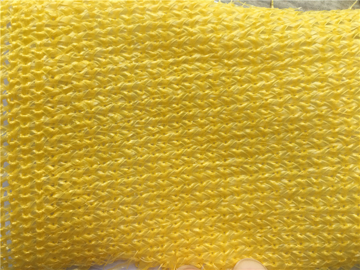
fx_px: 302
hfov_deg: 61.7
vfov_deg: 48.2
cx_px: 180
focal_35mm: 29
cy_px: 135
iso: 32
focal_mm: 4.15
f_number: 2.2
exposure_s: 1/33
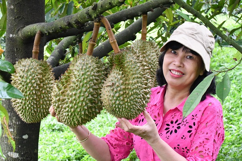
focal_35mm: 105
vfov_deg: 13.0
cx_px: 121
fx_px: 706
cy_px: 80
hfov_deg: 19.5
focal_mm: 70
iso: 5600
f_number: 14
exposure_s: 1/60
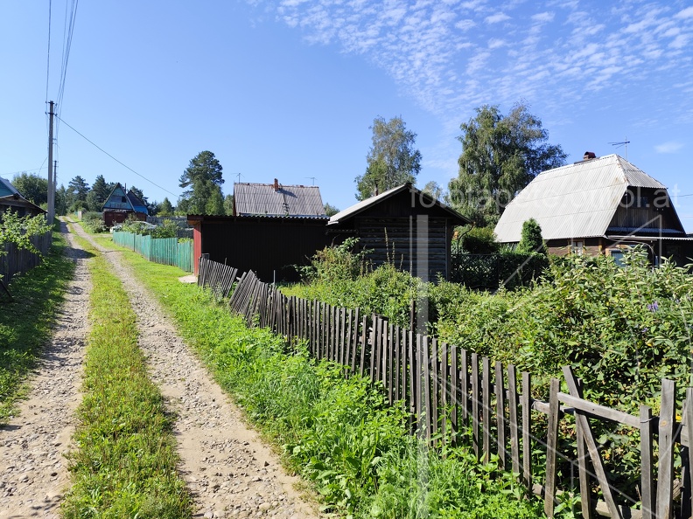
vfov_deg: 58.9
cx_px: 346
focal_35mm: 23
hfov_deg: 73.9
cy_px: 260
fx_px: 460
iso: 50
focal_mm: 6.19
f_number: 1.65
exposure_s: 1/742
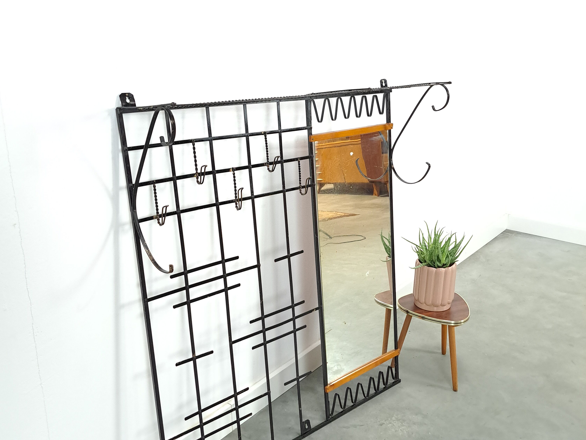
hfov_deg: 55.3
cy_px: 215
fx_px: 559
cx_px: 286
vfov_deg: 42.9
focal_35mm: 33
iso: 400
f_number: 1.8
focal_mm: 5.23
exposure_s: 1/50
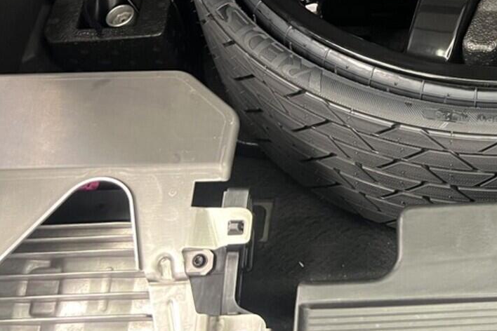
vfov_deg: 23.8
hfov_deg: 33.5
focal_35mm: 55
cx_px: 482
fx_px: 759
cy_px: 22
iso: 640
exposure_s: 1/40
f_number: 1.5
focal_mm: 5.7
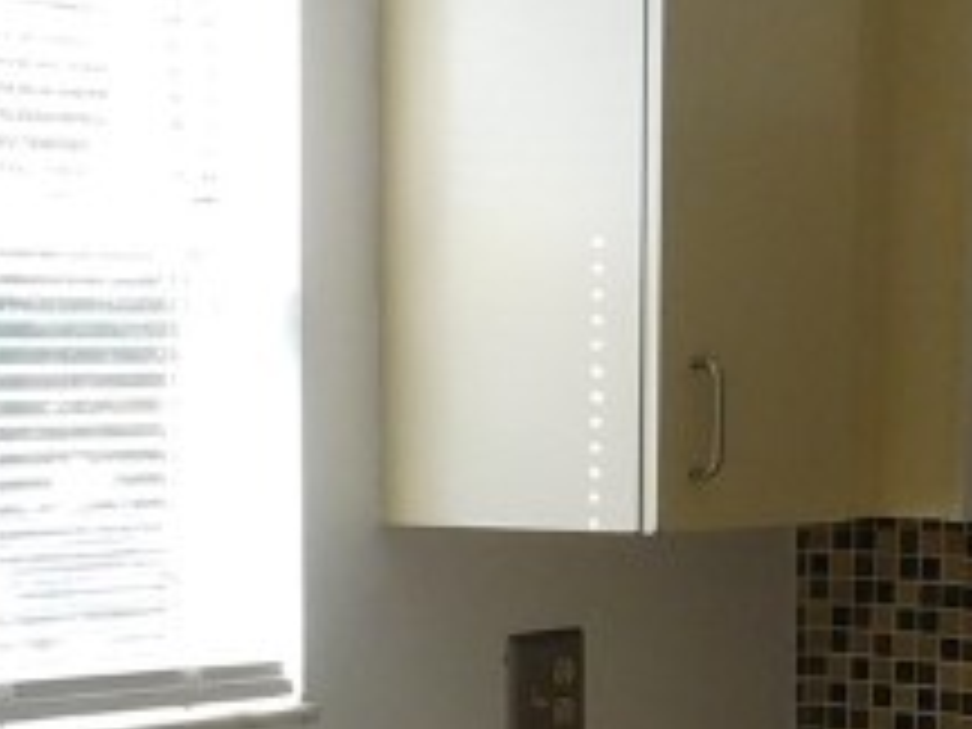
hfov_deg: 17.9
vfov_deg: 13.0
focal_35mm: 109
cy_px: 999
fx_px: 3061
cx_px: 184
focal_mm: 4
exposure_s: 1/250
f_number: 3
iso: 125
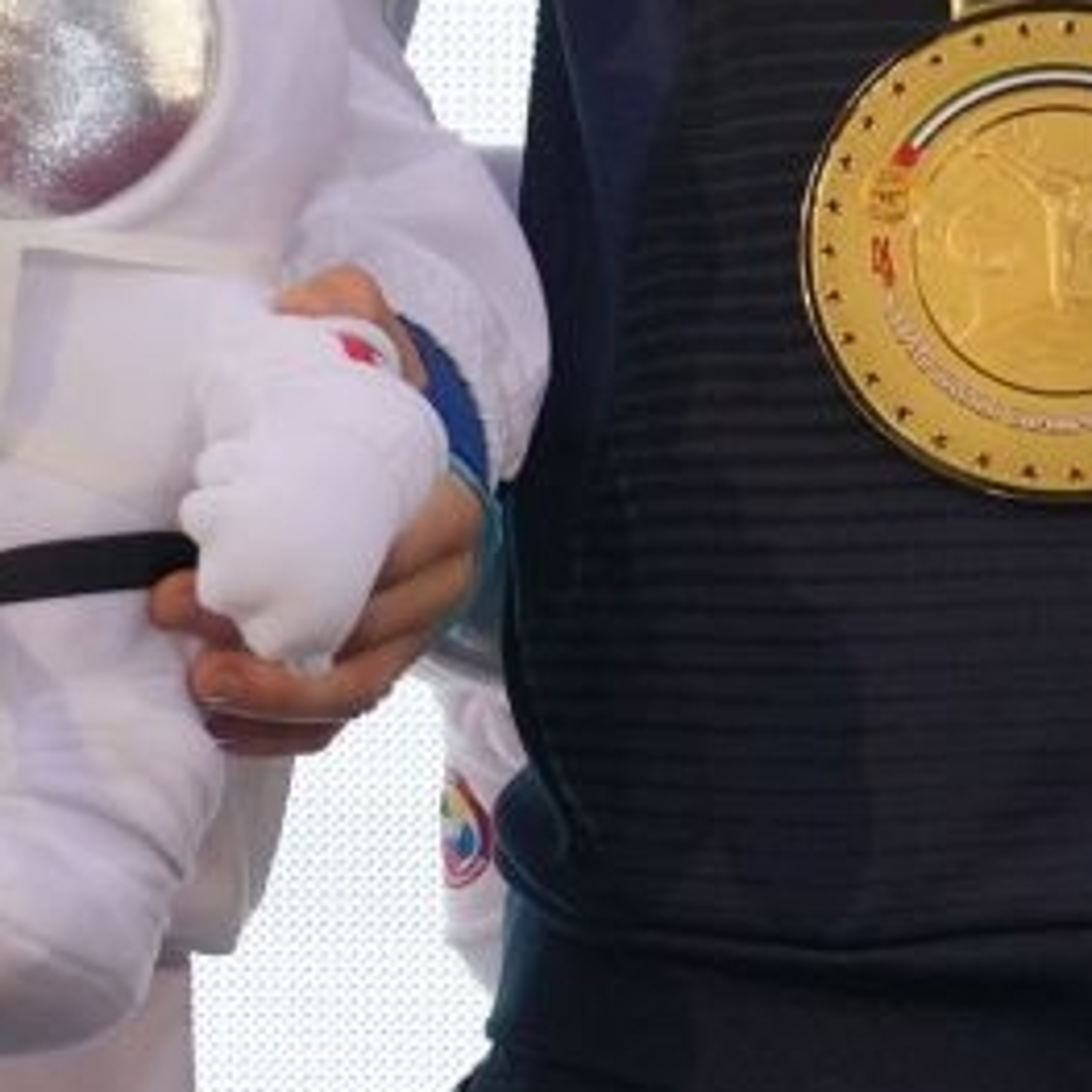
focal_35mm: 1430
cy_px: -577
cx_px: 2159
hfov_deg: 1.2
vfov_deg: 1.2
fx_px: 51037
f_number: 2.8
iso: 400
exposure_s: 1/250
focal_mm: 164
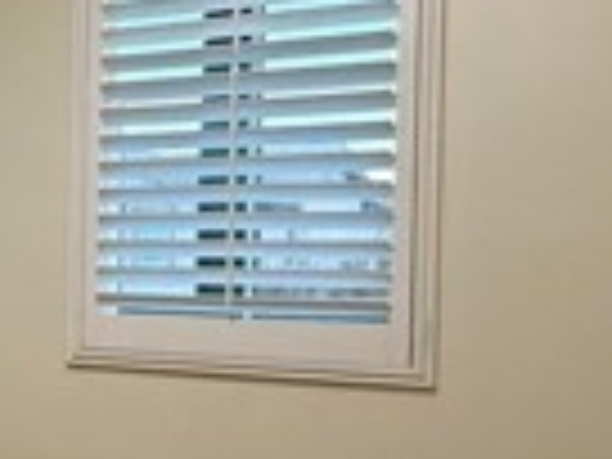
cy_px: 297
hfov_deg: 26.2
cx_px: -122
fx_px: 1167
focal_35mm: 66
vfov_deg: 22.2
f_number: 2.2
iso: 250
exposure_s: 1/60
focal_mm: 2.22
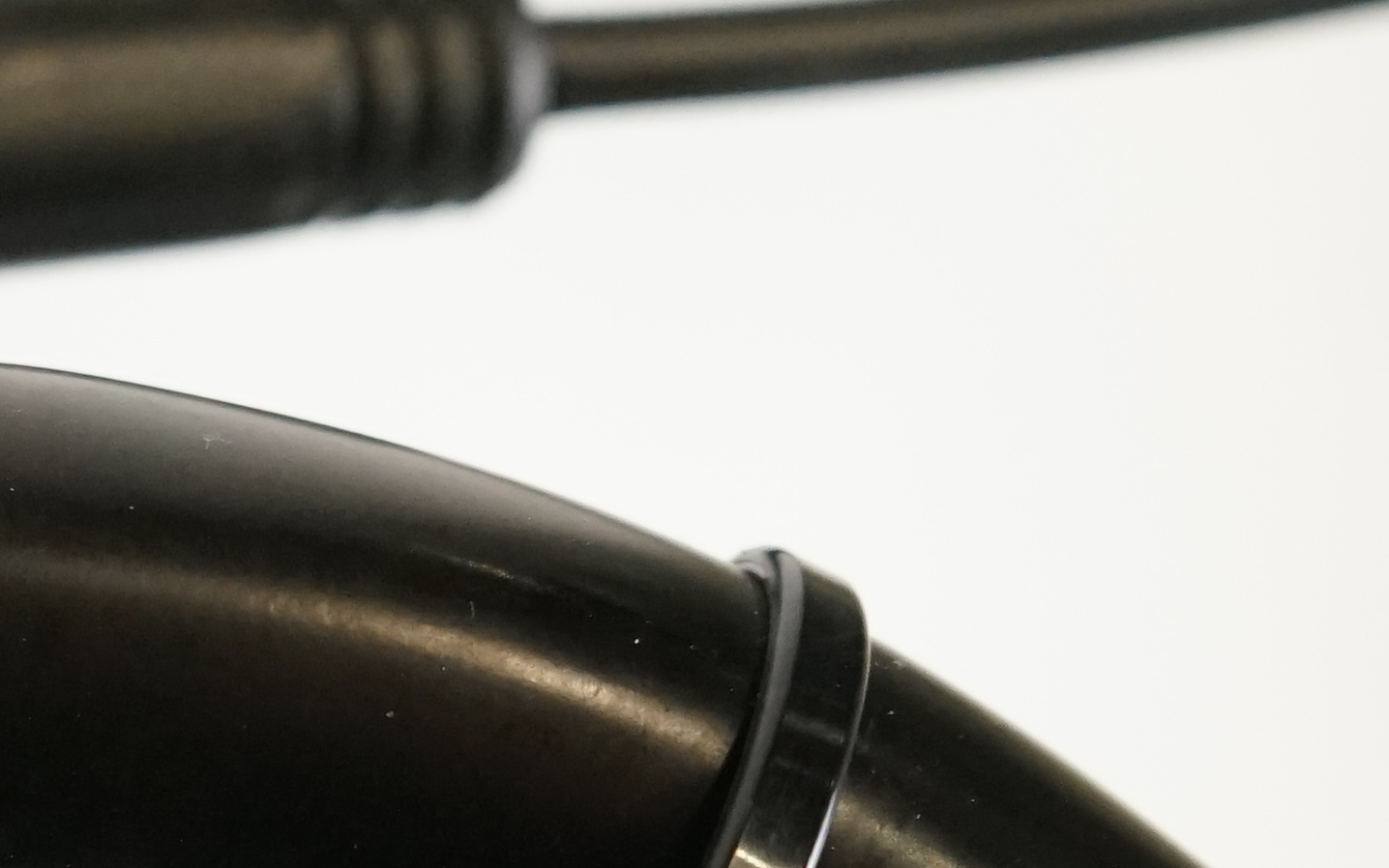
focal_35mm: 132
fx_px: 4998
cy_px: 1001
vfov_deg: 9.8
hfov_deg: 14.5
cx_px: -827
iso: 2500
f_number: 5.6
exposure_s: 1/200
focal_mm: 31
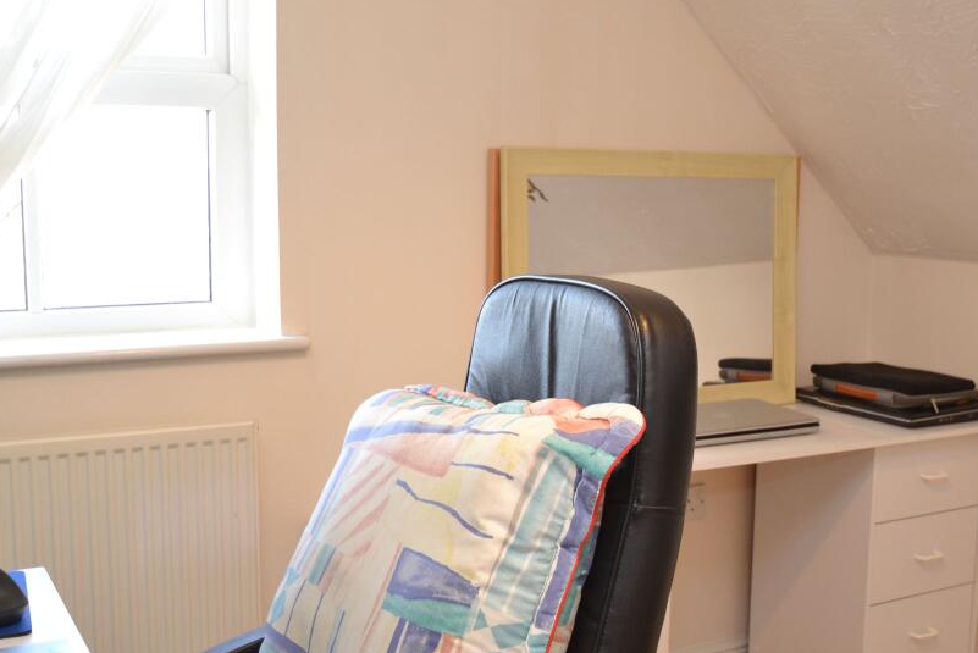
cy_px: 351
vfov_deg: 29.3
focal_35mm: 46
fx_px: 1250
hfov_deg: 42.7
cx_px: 540
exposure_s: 1/60
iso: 560
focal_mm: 24
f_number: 4.5
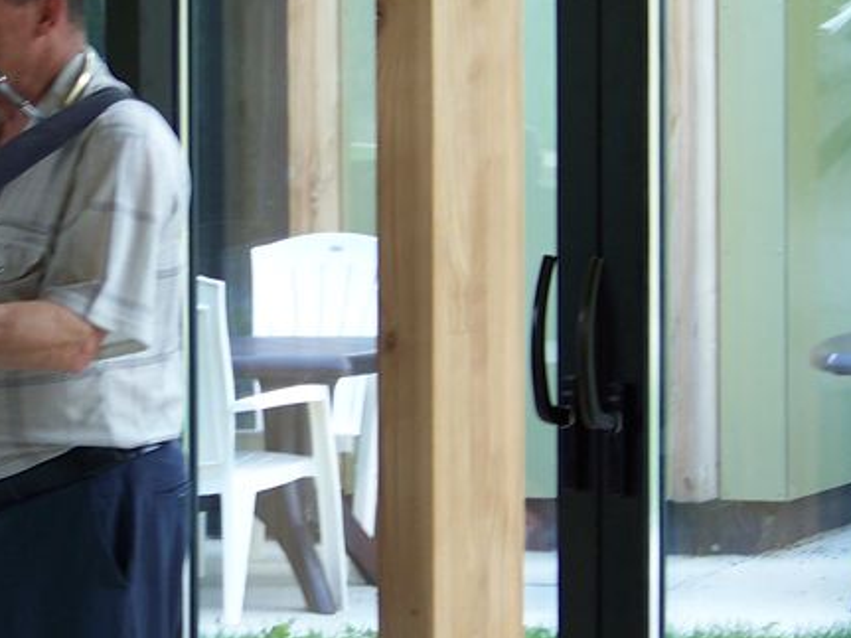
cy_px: 257
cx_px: 186
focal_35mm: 246
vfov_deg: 6.0
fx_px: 6046
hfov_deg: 8.0
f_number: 3.2
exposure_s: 1/40
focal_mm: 17.6
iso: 64
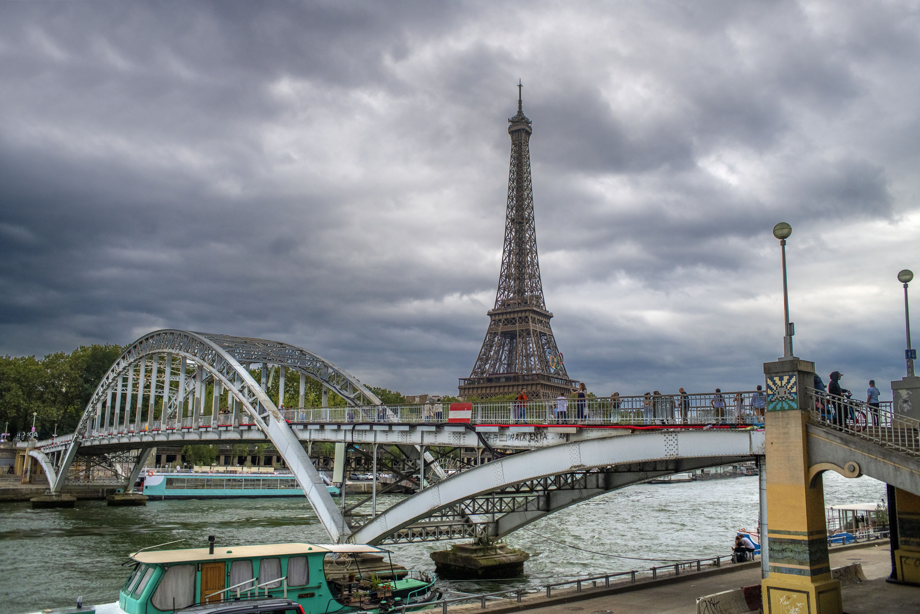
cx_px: 460
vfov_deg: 46.4
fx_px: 715
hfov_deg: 65.5
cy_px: 307
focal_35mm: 28
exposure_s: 1/4000
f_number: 5
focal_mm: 28
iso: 1000
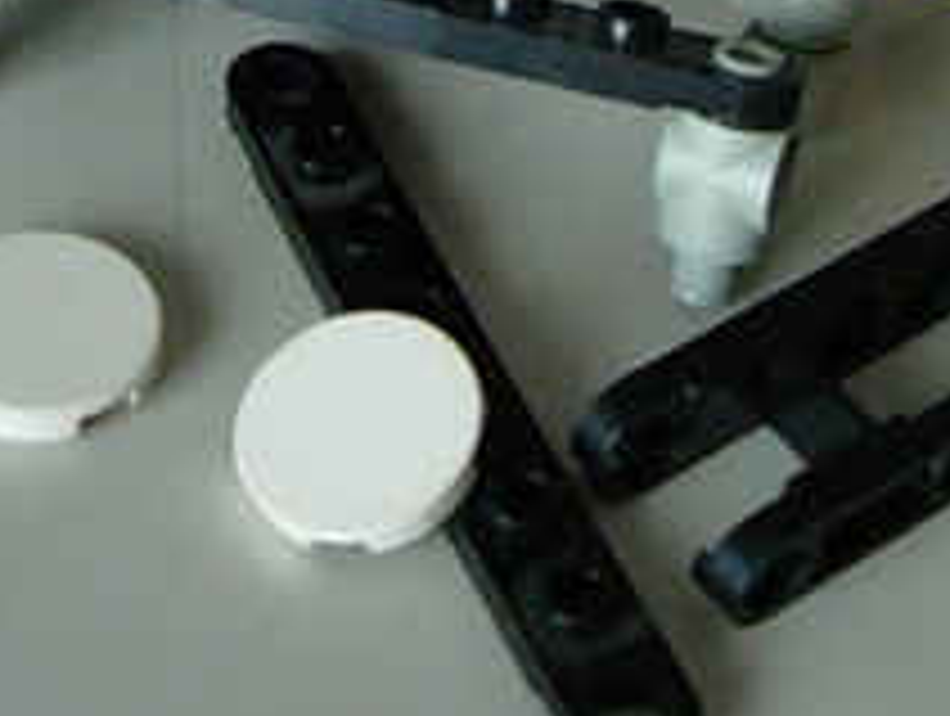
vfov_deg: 12.5
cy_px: -198
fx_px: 3161
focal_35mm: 115
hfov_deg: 17.0
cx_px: 671
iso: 400
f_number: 2.8
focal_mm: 7.8
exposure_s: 1/42.7
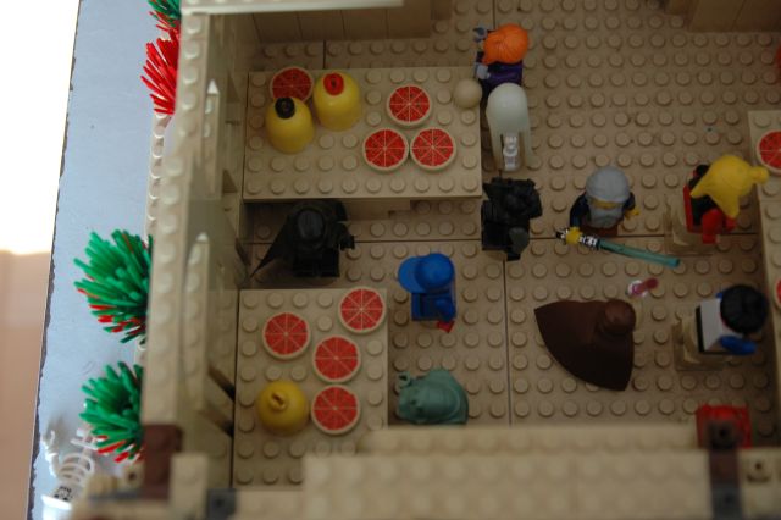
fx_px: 1138
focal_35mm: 52
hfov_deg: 37.9
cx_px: 390
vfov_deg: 25.7
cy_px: 260
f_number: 4
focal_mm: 35
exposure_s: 1/60
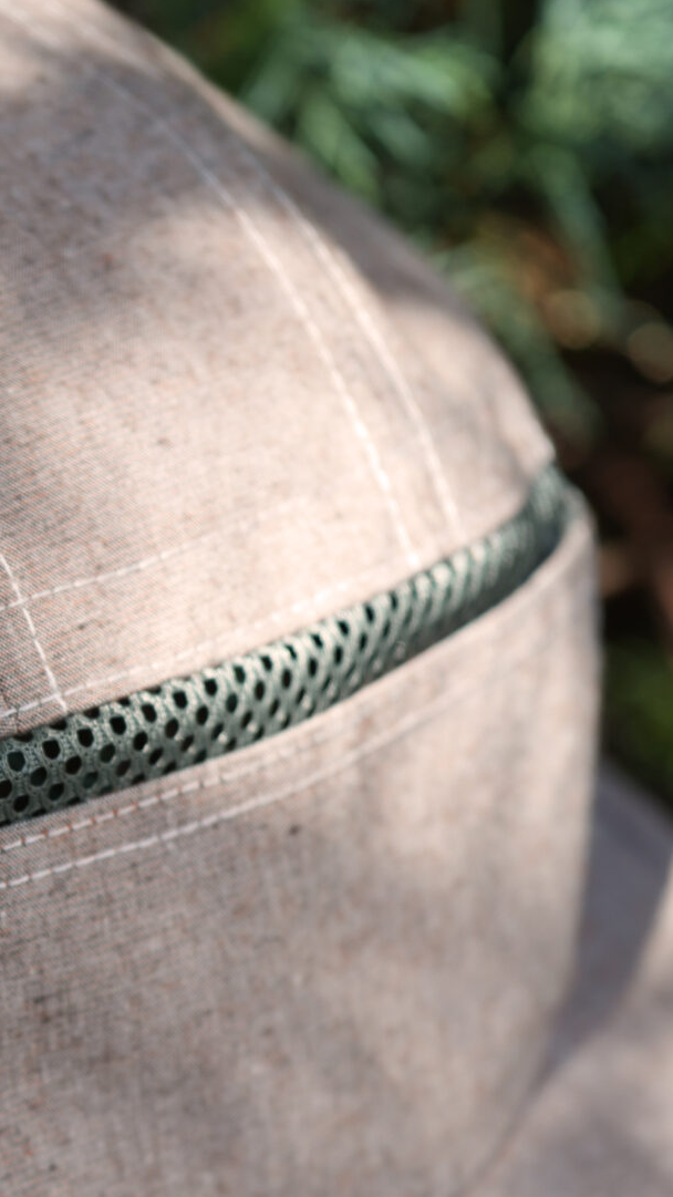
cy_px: 999
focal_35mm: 124
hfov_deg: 9.6
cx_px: -200
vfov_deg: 17.1
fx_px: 3934
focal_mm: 50
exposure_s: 1/100
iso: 100
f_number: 4
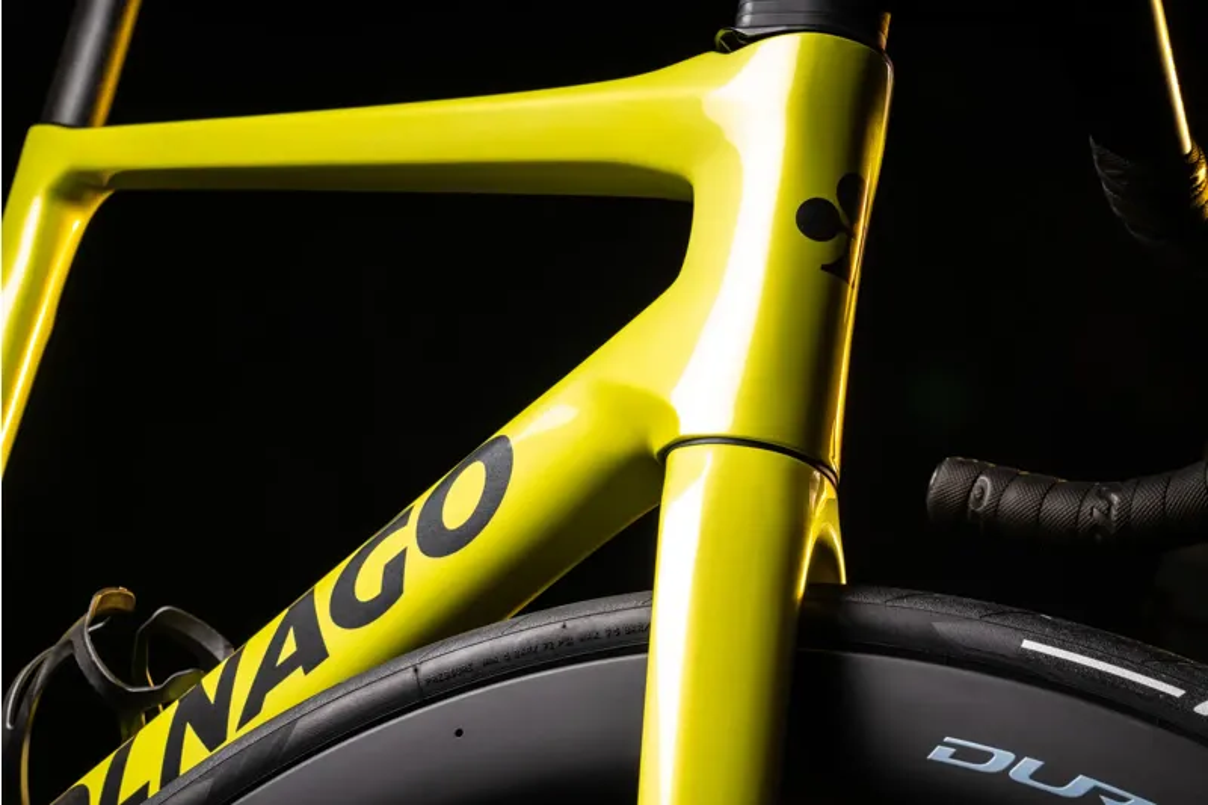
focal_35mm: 70
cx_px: 604
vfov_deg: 19.4
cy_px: 402
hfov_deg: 28.8
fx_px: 2348
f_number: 18
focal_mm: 70
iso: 100
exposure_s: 1/160
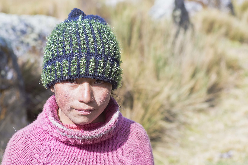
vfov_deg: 13.0
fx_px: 723
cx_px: 124
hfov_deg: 19.5
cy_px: 82
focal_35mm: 105
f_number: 5
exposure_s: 1/200
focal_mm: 70
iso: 180
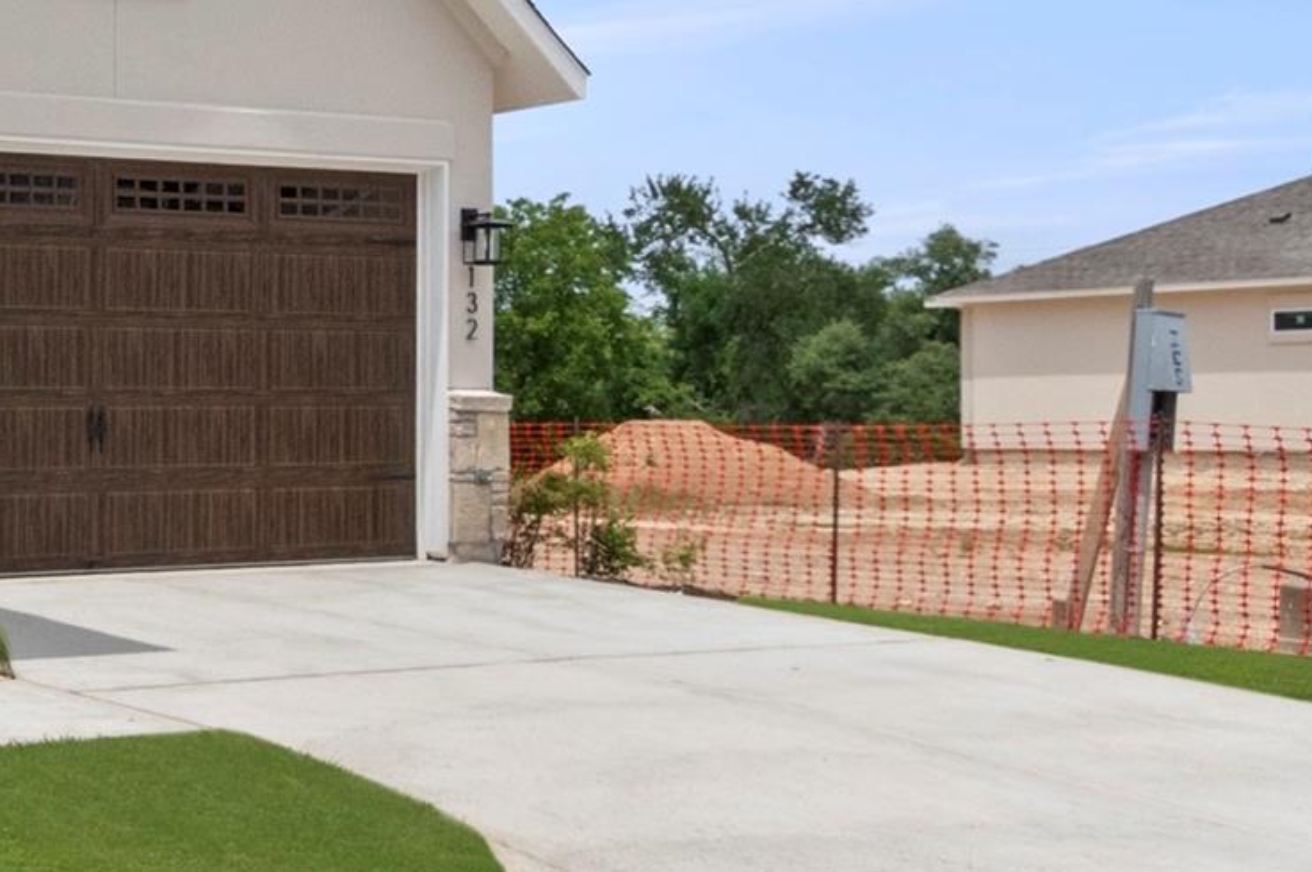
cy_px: -128
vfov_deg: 24.8
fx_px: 1821
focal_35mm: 50
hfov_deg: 30.1
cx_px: -458
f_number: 8
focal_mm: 12
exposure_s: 1/2500
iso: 400
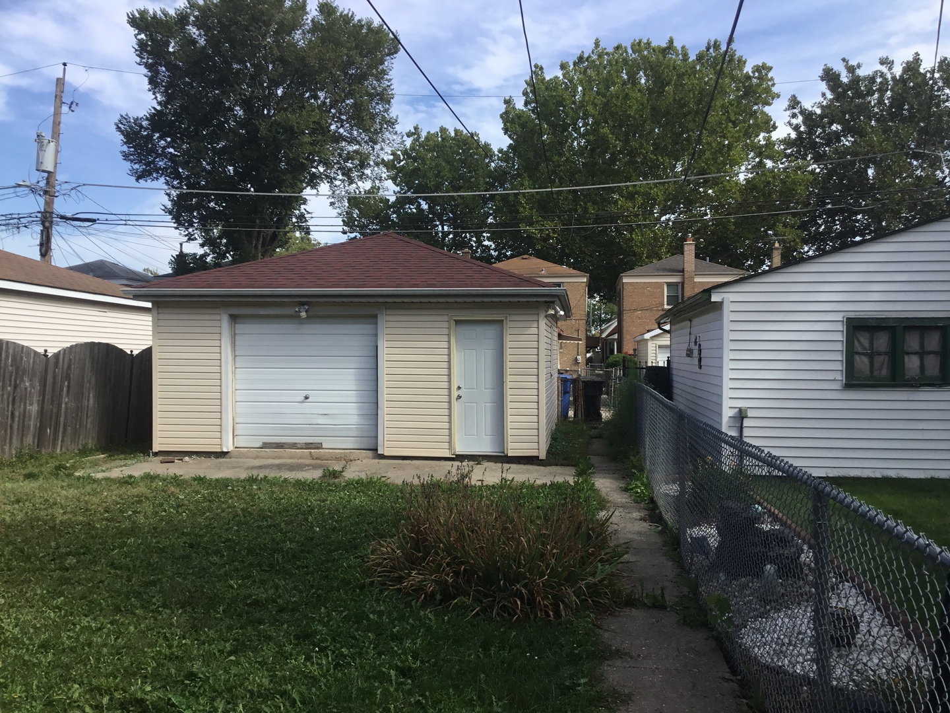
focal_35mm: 31
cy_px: 356
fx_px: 851
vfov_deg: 45.4
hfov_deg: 58.4
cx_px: 475
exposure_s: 1/926
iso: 25
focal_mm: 3.3
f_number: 2.4
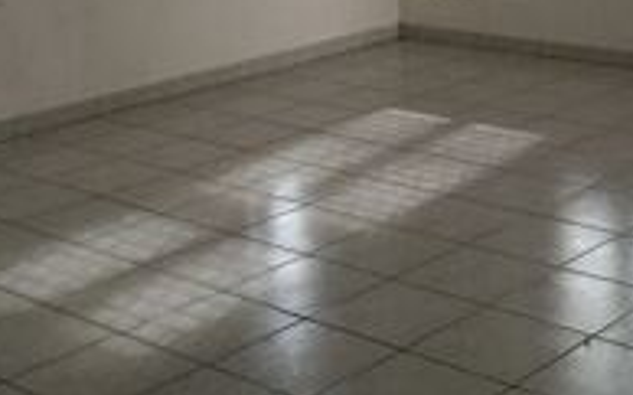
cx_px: 450
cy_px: -59
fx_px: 1310
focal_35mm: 76
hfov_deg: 26.9
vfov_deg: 16.5
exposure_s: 1/17
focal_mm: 4.15
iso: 250
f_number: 2.2
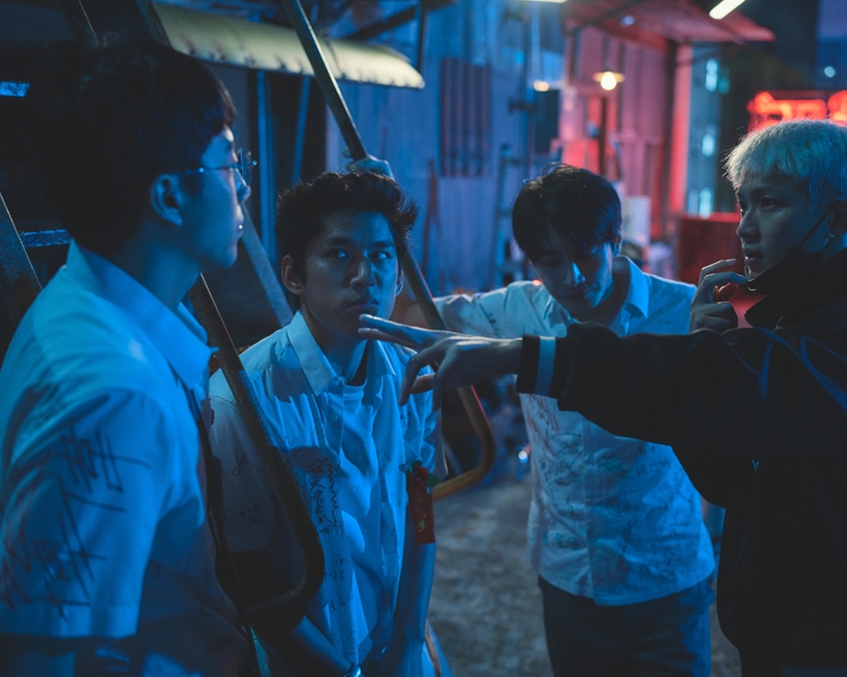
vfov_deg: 37.3
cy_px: 342
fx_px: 1002
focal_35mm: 40
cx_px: 476
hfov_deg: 45.7
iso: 1600
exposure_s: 1/100
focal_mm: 35
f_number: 2
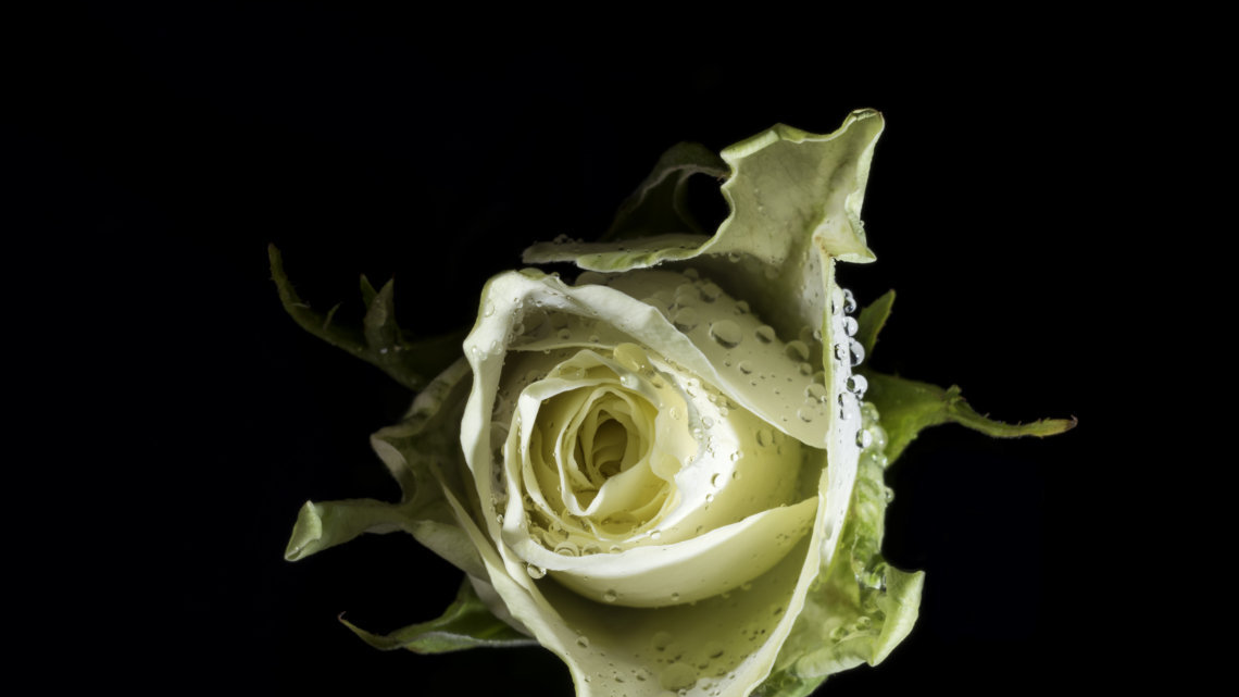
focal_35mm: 111
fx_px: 3646
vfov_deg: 10.9
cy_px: 411
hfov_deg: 19.3
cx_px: 617
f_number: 32
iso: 64
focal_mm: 105
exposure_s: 1/250
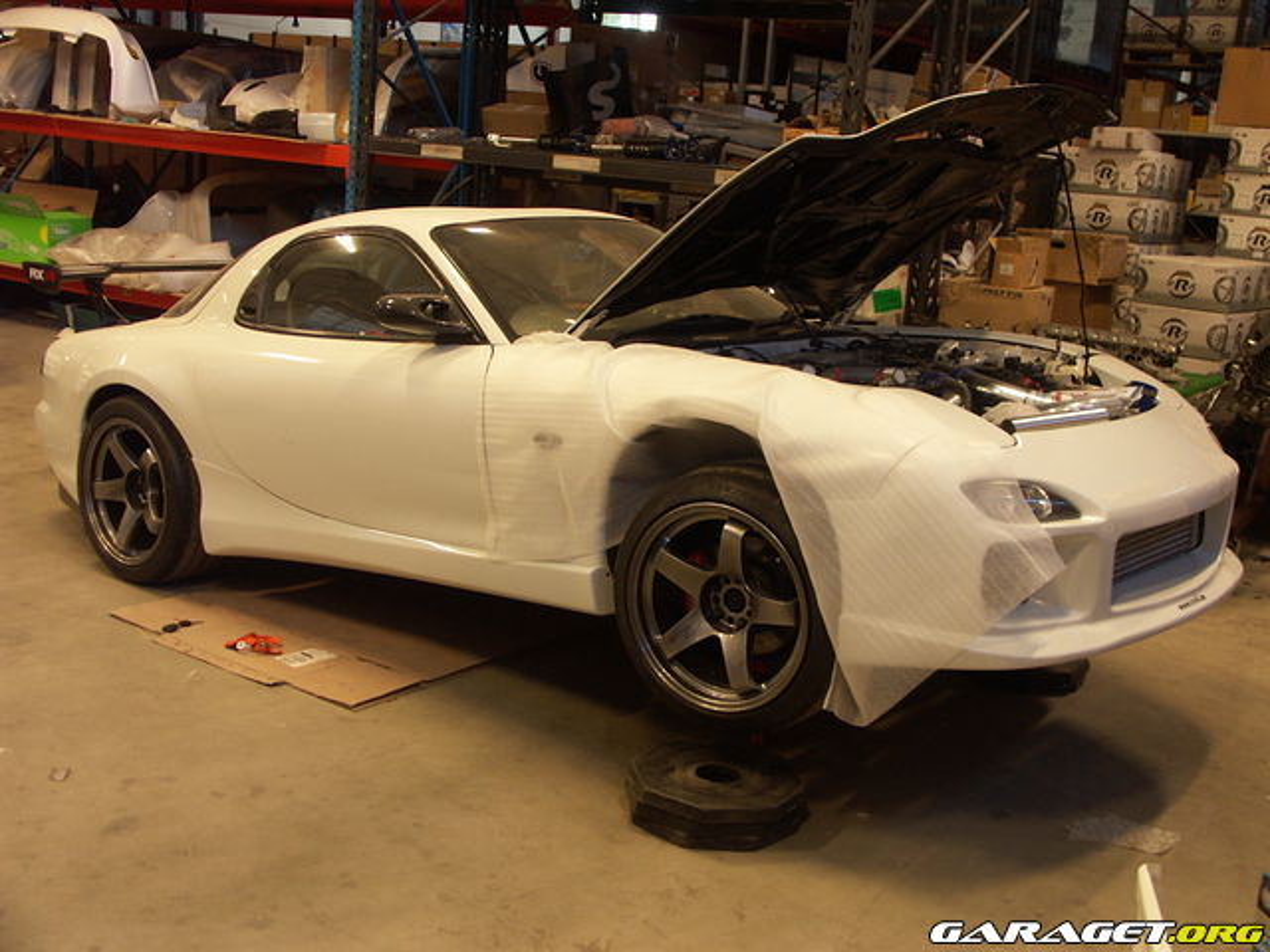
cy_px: 476
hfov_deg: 46.8
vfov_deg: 36.0
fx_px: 1468
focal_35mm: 40
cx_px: 635
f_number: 2.8
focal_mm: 10.46
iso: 125
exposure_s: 1/10
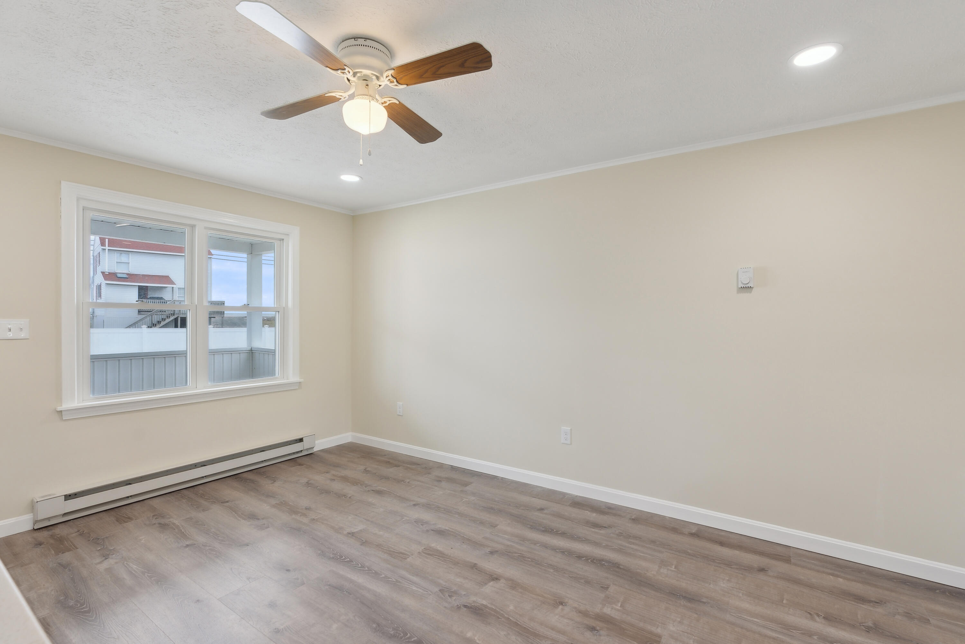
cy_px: 322
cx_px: 482
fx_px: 429
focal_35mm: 16
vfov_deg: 73.8
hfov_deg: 96.7
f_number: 7.1
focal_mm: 16
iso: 320
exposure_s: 1/30
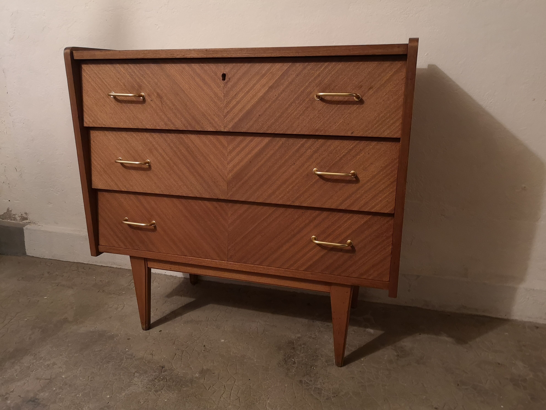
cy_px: 205
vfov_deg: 51.4
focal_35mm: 27
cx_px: 273
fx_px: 426
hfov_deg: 65.3
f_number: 1.8
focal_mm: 3.95
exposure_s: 1/20
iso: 500
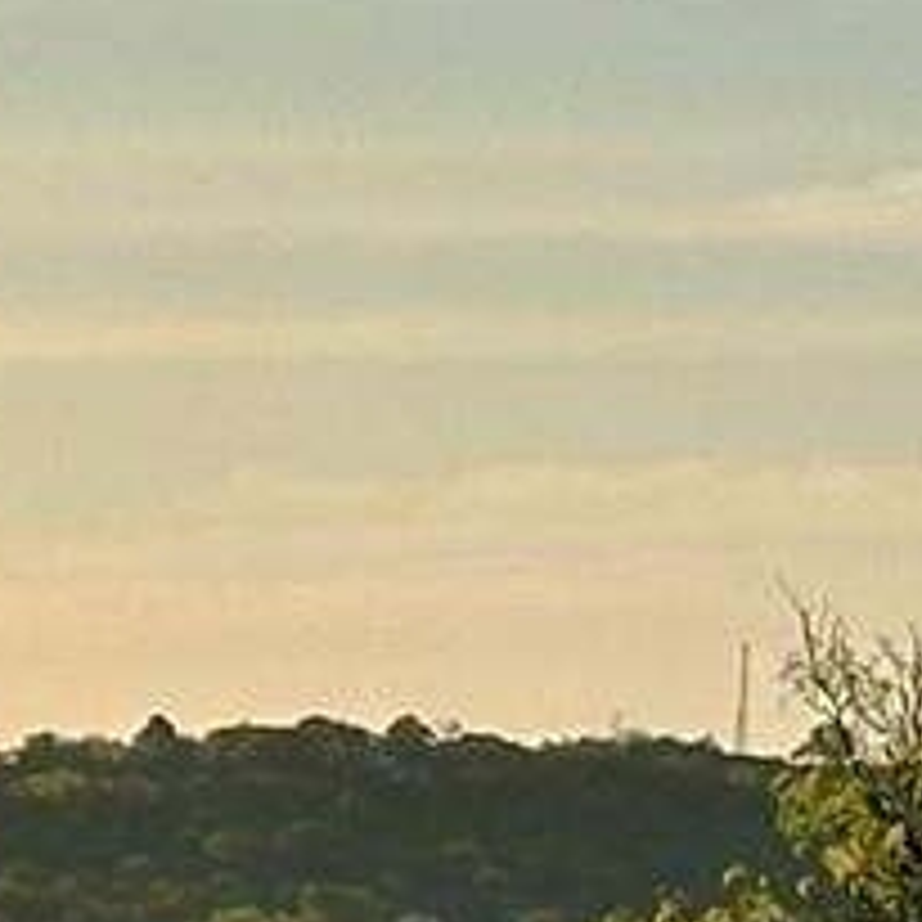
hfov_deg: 4.1
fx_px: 12777
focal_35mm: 424
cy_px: -31
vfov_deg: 4.1
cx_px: 364
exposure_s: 1/8929
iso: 64
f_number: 1.78
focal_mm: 6.86
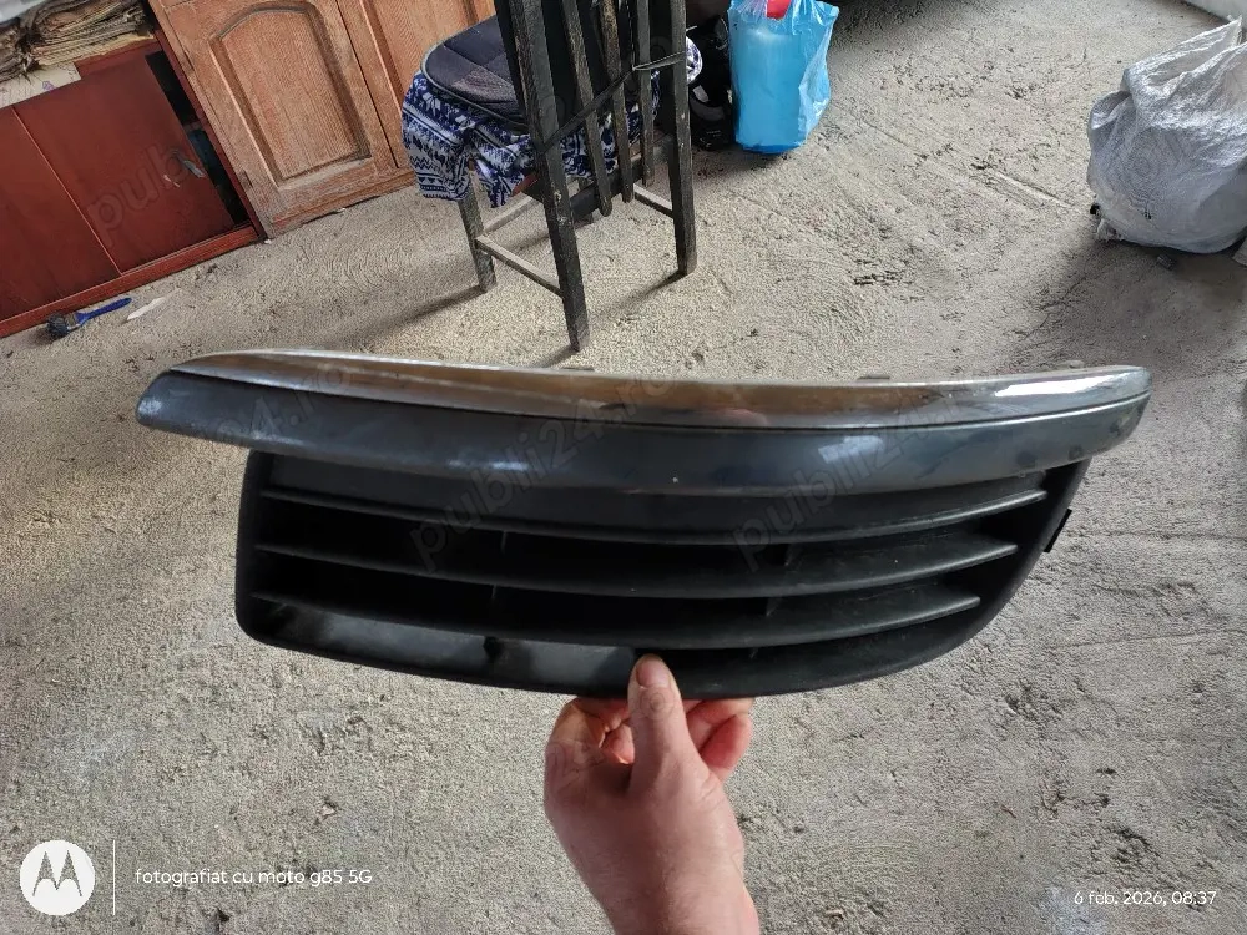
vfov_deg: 54.9
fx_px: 901
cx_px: 624
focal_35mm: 25
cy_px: 468
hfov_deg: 69.4
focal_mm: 4.71
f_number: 1.7
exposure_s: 1/50.3
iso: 679
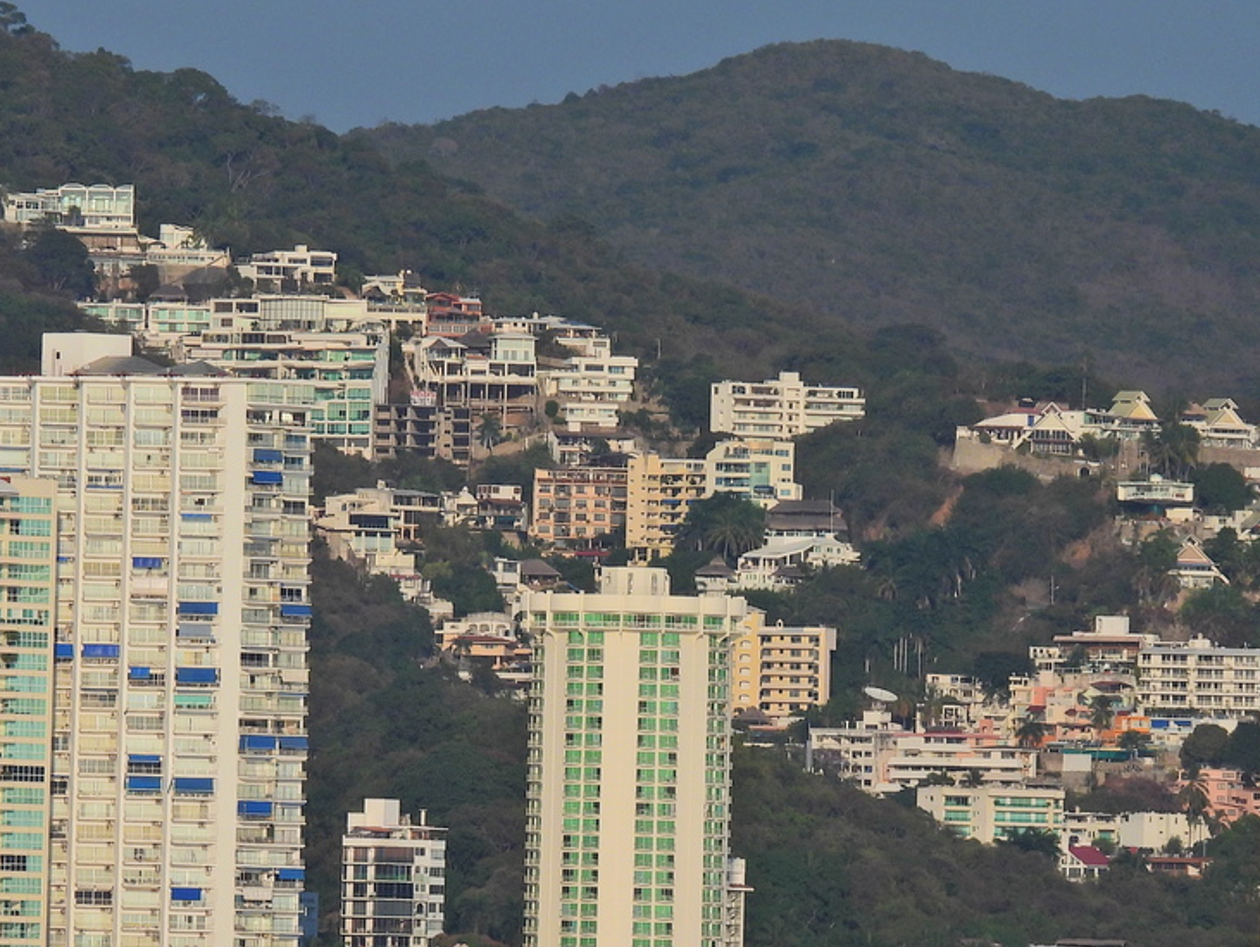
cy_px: 680
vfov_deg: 2.7
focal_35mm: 560
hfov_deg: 3.5
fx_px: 20394
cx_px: 402
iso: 100
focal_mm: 57.1
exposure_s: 1/1600
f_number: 5
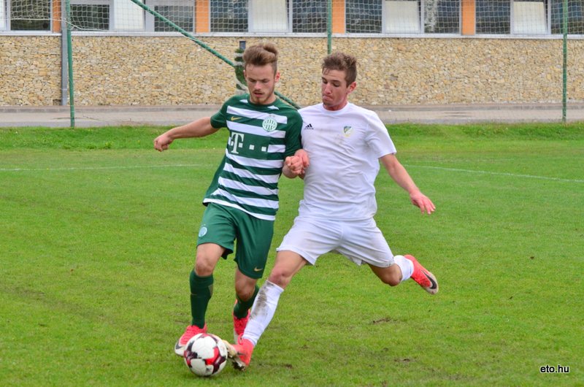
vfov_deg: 9.1
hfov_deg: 13.7
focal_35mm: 150
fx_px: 2428
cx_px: 292
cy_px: 194
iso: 1000
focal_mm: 100
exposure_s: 1/1000
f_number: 7.1
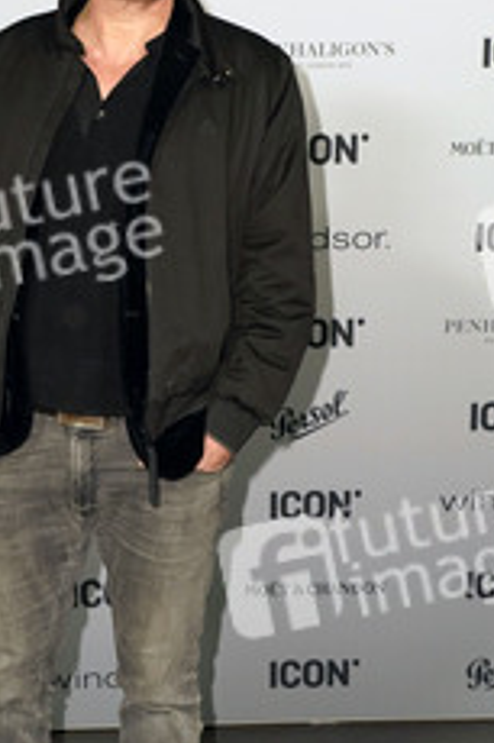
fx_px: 1505
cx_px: 90
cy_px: 401
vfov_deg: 27.7
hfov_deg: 18.5
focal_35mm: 73
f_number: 5.6
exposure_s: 1/160
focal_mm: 42
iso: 1600
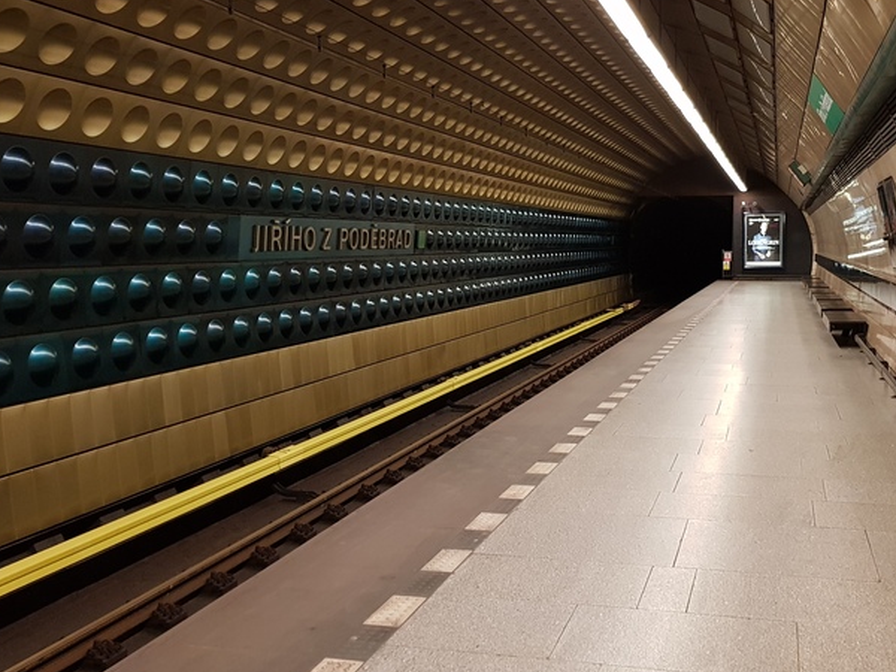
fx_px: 958
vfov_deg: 38.6
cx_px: 567
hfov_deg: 49.6
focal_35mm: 37
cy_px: 313
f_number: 1.7
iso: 200
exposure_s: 1/16
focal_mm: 4.2
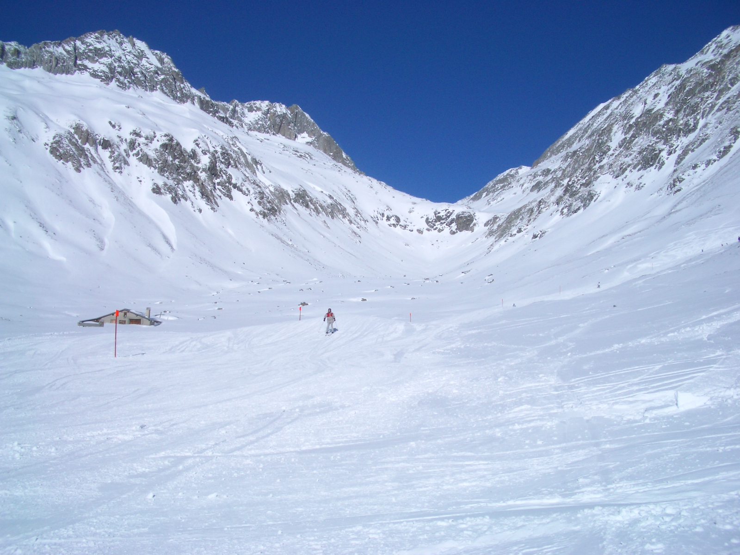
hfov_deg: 52.6
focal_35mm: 35
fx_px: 748
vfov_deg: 40.7
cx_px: 370
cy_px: 278
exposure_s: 1/2000
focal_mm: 5.8
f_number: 4.3
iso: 50
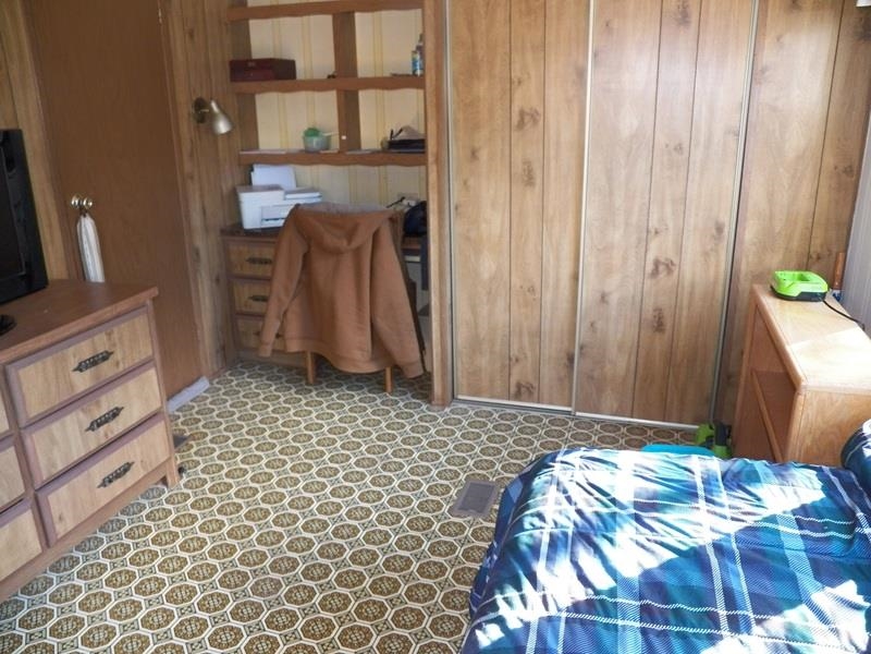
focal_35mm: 28
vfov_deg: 49.7
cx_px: 436
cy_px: 327
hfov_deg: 63.4
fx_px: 705
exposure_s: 1/30
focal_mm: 4.9
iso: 200
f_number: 2.8
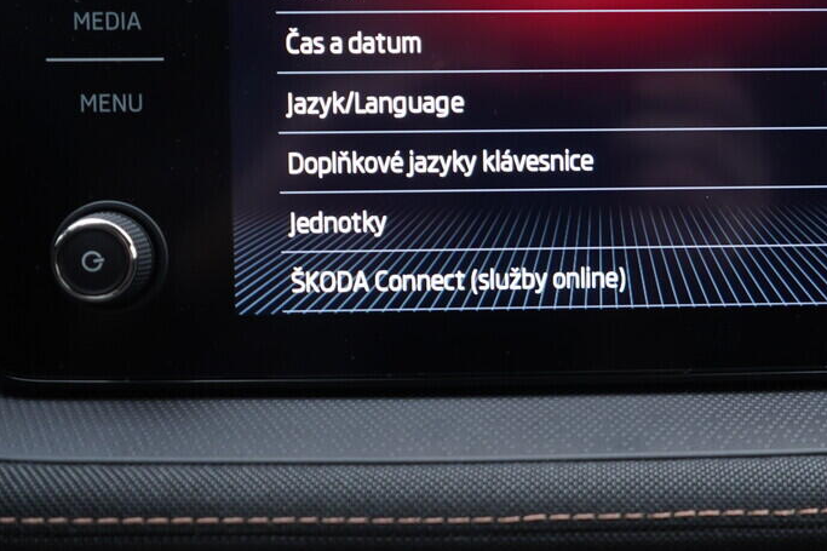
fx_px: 1240
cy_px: 222
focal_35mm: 54
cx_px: 597
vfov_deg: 25.0
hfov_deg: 36.2
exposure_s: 1/40
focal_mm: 24
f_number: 2.8
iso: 200
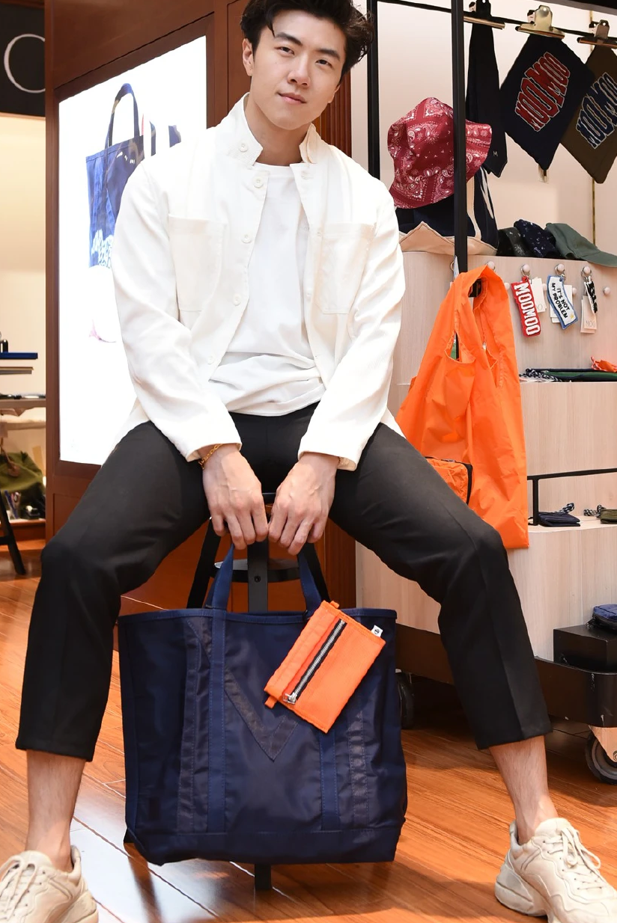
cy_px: 367
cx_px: 301
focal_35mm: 51
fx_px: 1310
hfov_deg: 26.5
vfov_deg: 38.7
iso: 1250
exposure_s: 1/160
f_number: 3.5
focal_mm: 35
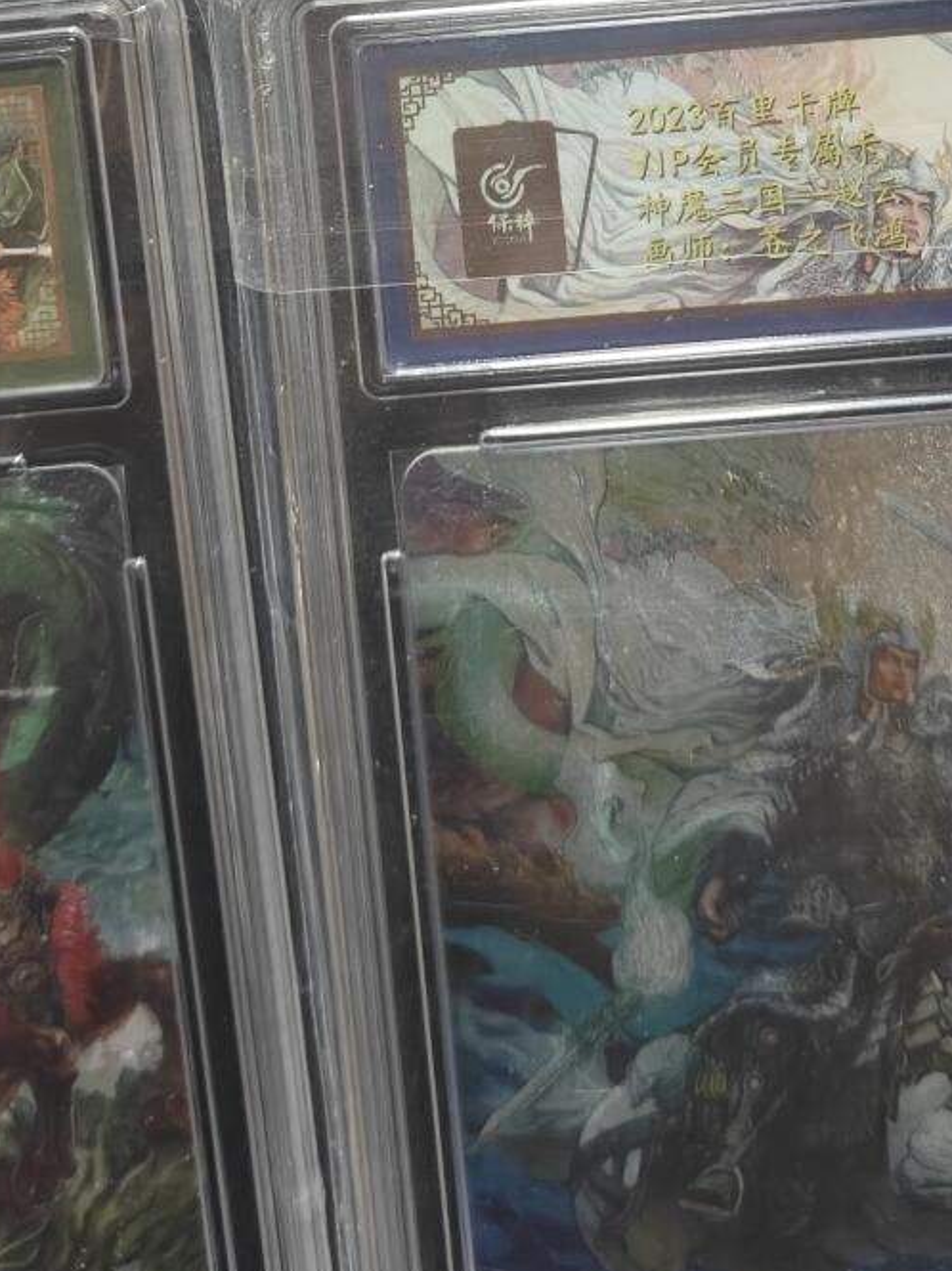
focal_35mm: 65
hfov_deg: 22.5
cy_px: -130
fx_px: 2386
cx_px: 596
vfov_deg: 27.3
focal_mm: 5.59
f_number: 1.8
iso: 200
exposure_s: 1/48
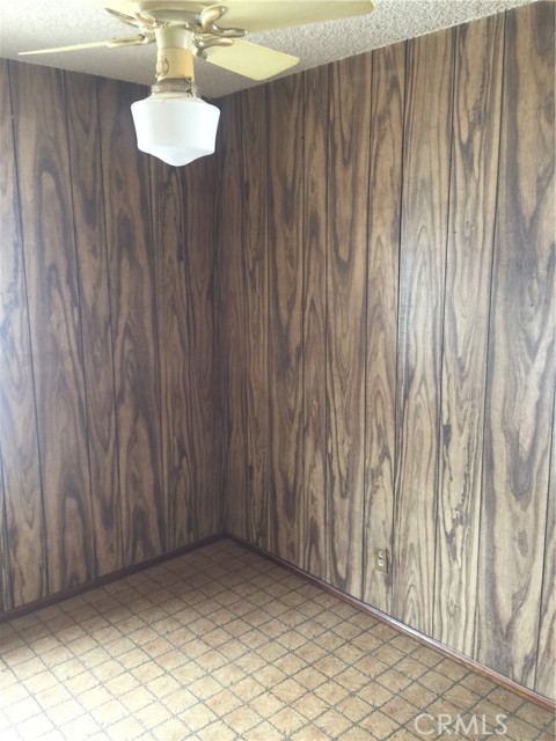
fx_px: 621
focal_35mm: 29
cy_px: 370
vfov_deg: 61.7
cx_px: 278
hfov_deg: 48.2
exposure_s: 1/15
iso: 32
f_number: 2.2
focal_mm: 4.15
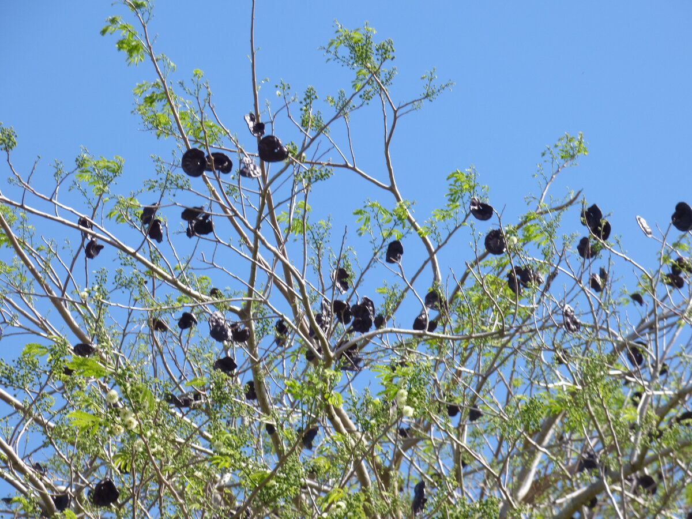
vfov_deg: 5.0
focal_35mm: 300
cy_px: 260
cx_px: 346
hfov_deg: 6.6
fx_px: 5997
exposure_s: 1/250
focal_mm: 53.77
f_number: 5.5
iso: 100
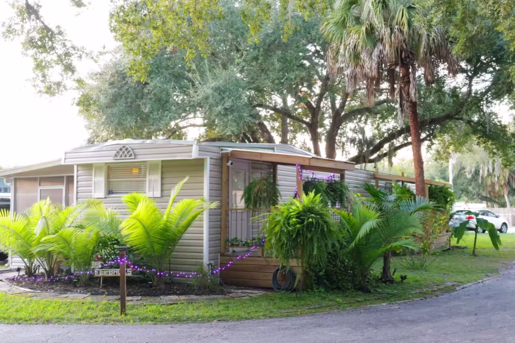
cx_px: 258
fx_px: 615
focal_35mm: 43
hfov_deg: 45.4
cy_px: 172
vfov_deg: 31.2
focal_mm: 43
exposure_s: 1/10
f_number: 16
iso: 6400
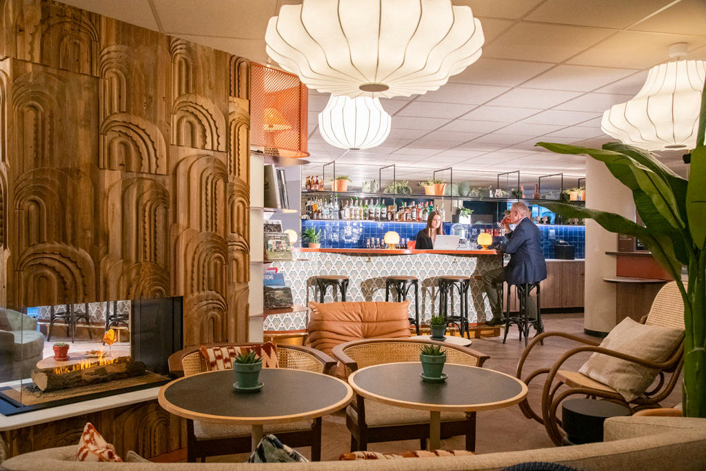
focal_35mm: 30
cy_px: 236
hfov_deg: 61.9
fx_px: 588
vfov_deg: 43.6
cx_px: 353
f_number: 7.1
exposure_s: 1/60
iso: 2500
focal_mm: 30
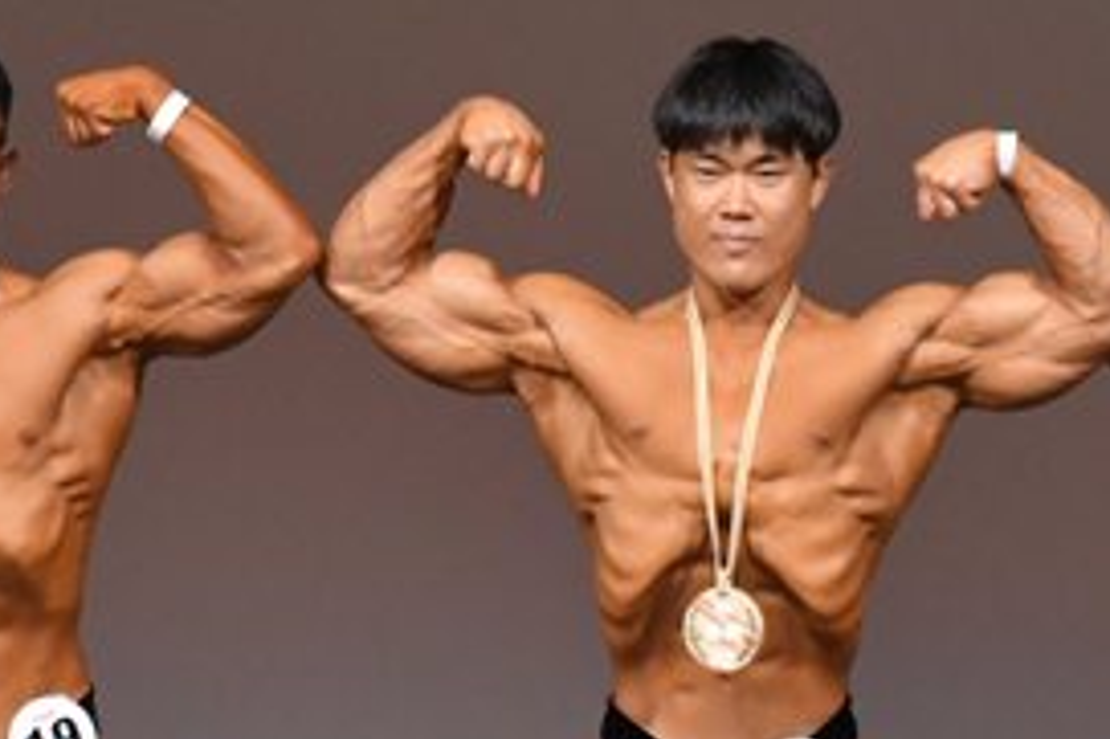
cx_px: 647
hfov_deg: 2.5
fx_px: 25021
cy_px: 686
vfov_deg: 1.7
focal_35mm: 812
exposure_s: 1/400
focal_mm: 190
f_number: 5.6
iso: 4000
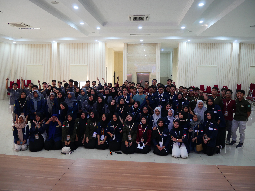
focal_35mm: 24
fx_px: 177
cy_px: 96
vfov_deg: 56.8
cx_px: 128
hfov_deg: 71.6
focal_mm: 12
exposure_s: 1/60
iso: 800
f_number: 3.5
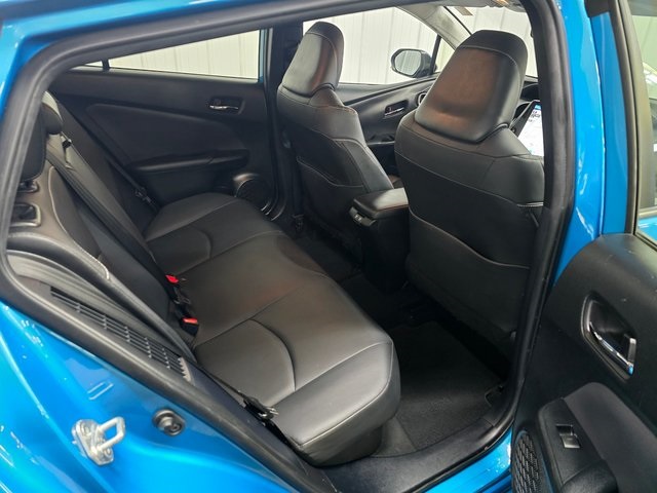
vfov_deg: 58.9
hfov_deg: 73.9
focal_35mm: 23
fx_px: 437
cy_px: 246
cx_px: 328
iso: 1600
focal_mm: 6.3
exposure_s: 1/40
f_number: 1.7
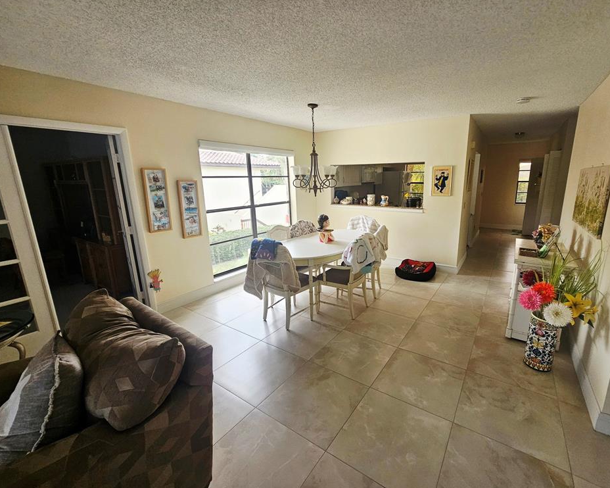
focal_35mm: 14
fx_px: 253
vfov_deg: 87.9
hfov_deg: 100.4
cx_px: 333
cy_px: 238
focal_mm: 2.2
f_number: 2.2
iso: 160
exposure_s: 1/208
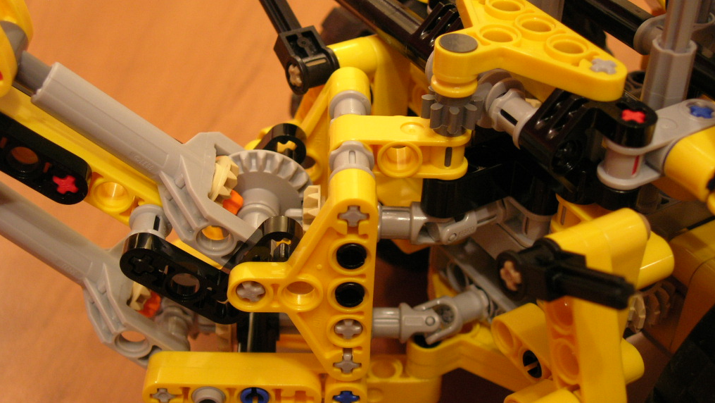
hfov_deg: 37.2
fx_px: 1062
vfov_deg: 21.5
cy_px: 209
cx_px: 355
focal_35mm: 56
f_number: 3.2
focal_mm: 10.6
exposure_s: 1/3.8
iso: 129
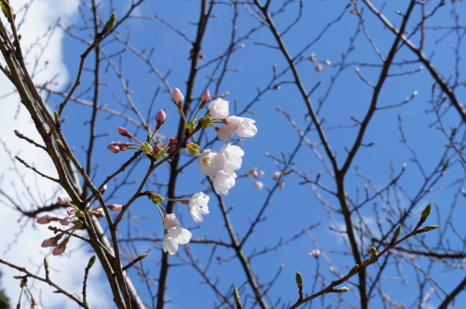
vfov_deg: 16.5
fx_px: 1067
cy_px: 154
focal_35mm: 82
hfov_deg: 24.6
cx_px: 233
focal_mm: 55
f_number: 13
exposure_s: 1/250
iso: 200
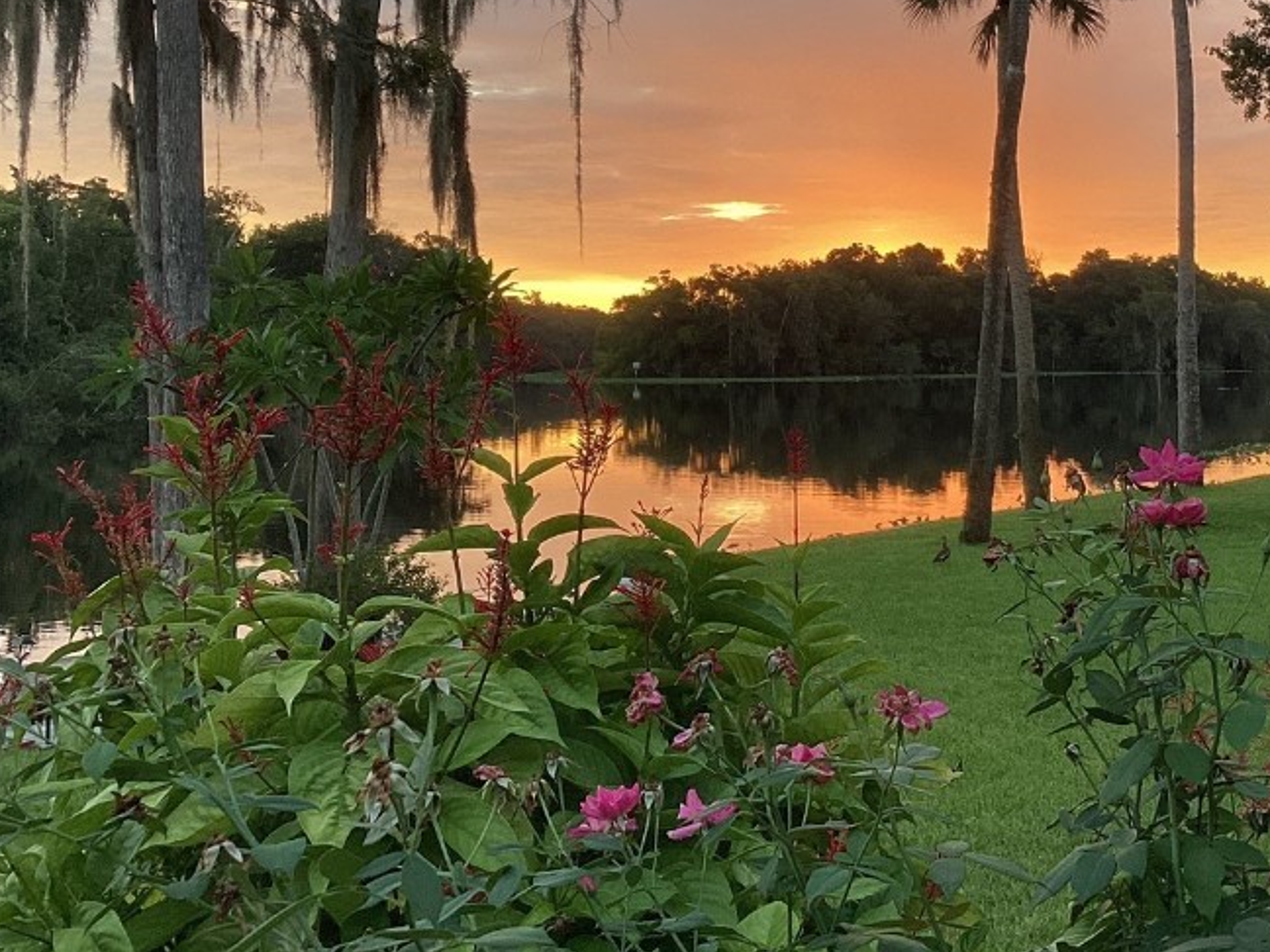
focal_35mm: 49
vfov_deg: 29.2
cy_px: 233
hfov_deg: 38.6
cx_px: 825
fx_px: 1798
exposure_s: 1/100
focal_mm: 3.3
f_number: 2.4
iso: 50
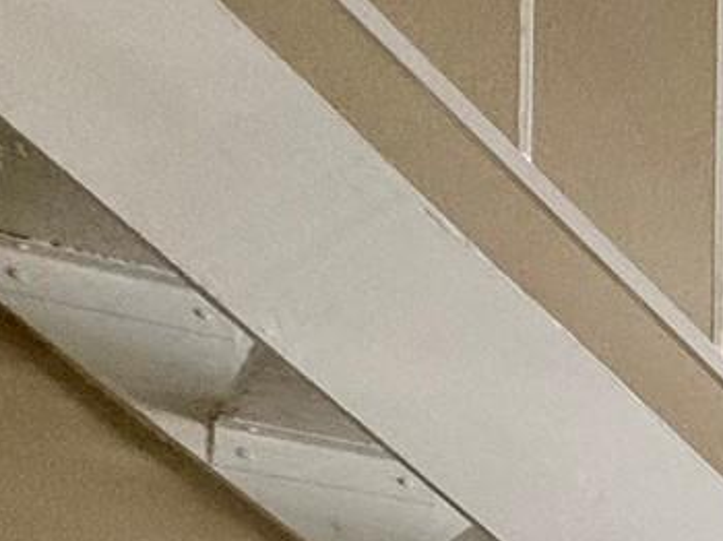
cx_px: 1867
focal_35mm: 82
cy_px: 987
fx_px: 1712
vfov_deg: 15.4
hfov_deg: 13.7
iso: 160
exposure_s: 1/99
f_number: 2.2
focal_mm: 2.22
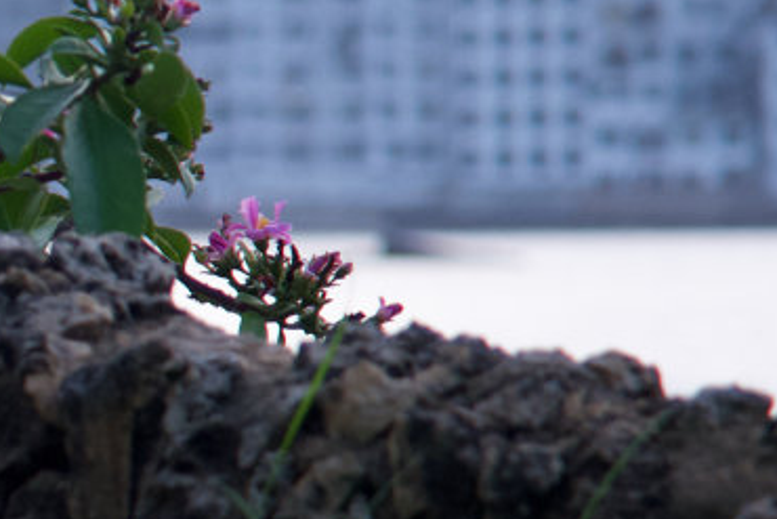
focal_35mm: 519
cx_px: -682
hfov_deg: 3.9
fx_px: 11206
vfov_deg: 2.7
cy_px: 476
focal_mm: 80
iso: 1000
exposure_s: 1/160
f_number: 4
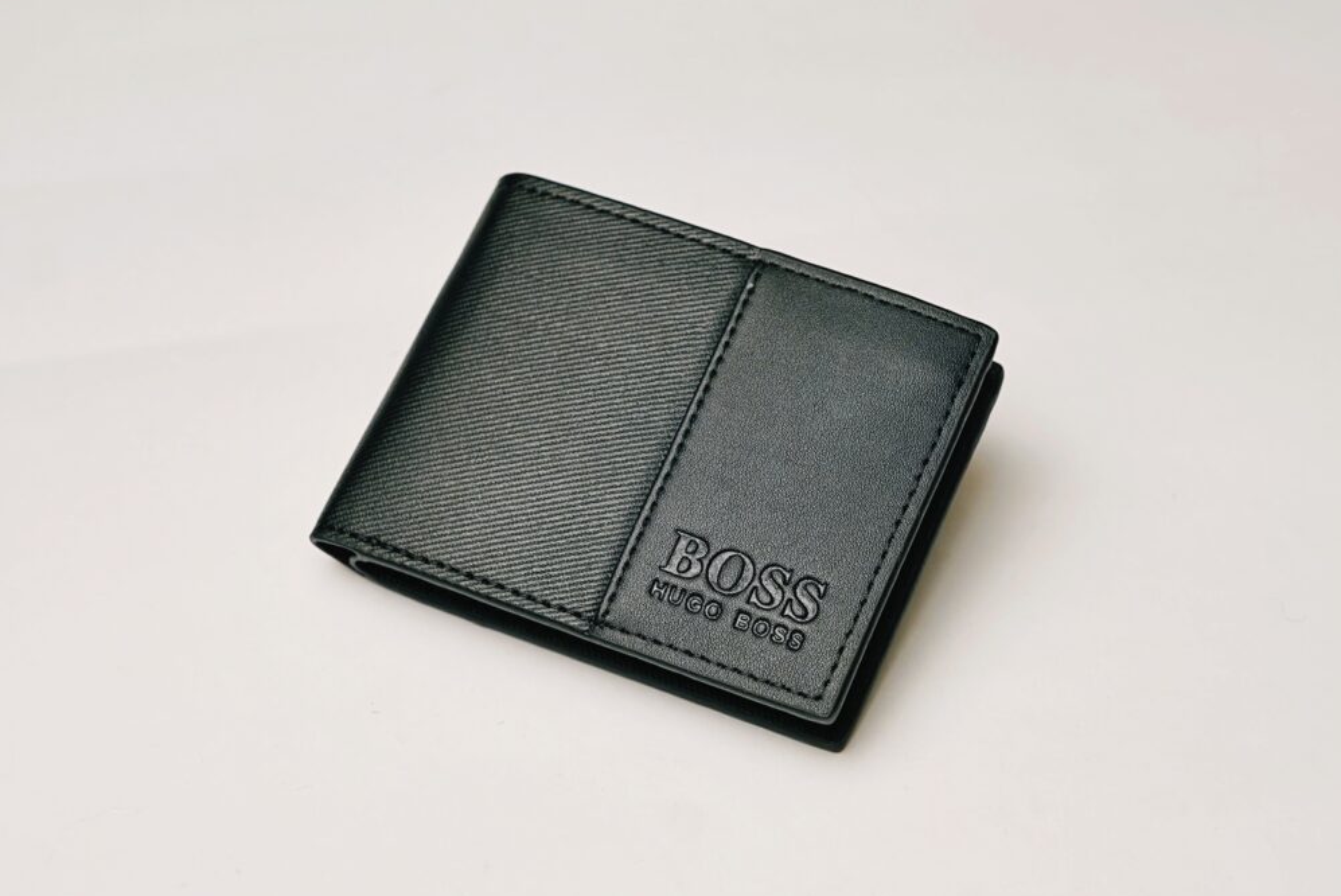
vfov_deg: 17.7
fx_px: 2870
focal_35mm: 77
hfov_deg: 26.3
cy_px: 448
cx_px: 666
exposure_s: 1/160
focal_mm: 50
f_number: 4
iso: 500
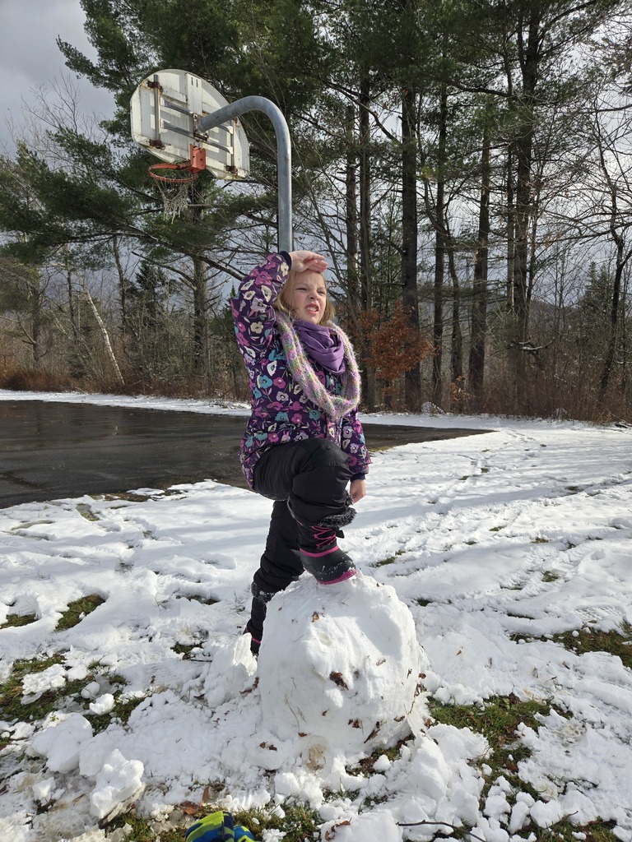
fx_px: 560
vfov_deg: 73.9
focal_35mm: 23
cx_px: 316
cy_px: 421
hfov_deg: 58.9
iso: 25
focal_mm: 5.4
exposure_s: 1/2252
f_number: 1.8
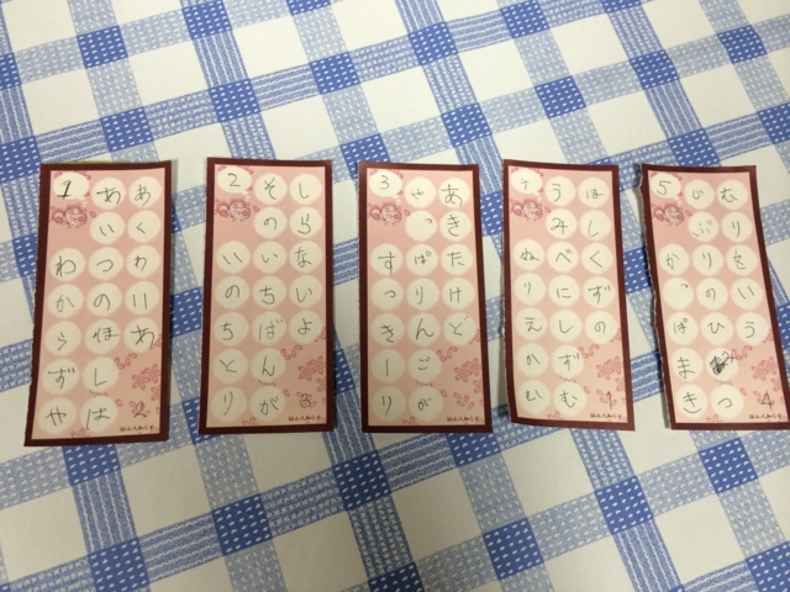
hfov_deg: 60.0
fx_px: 685
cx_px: 395
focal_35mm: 30
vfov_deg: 46.8
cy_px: 296
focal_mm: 4.12
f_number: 2.2
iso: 100
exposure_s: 1/30
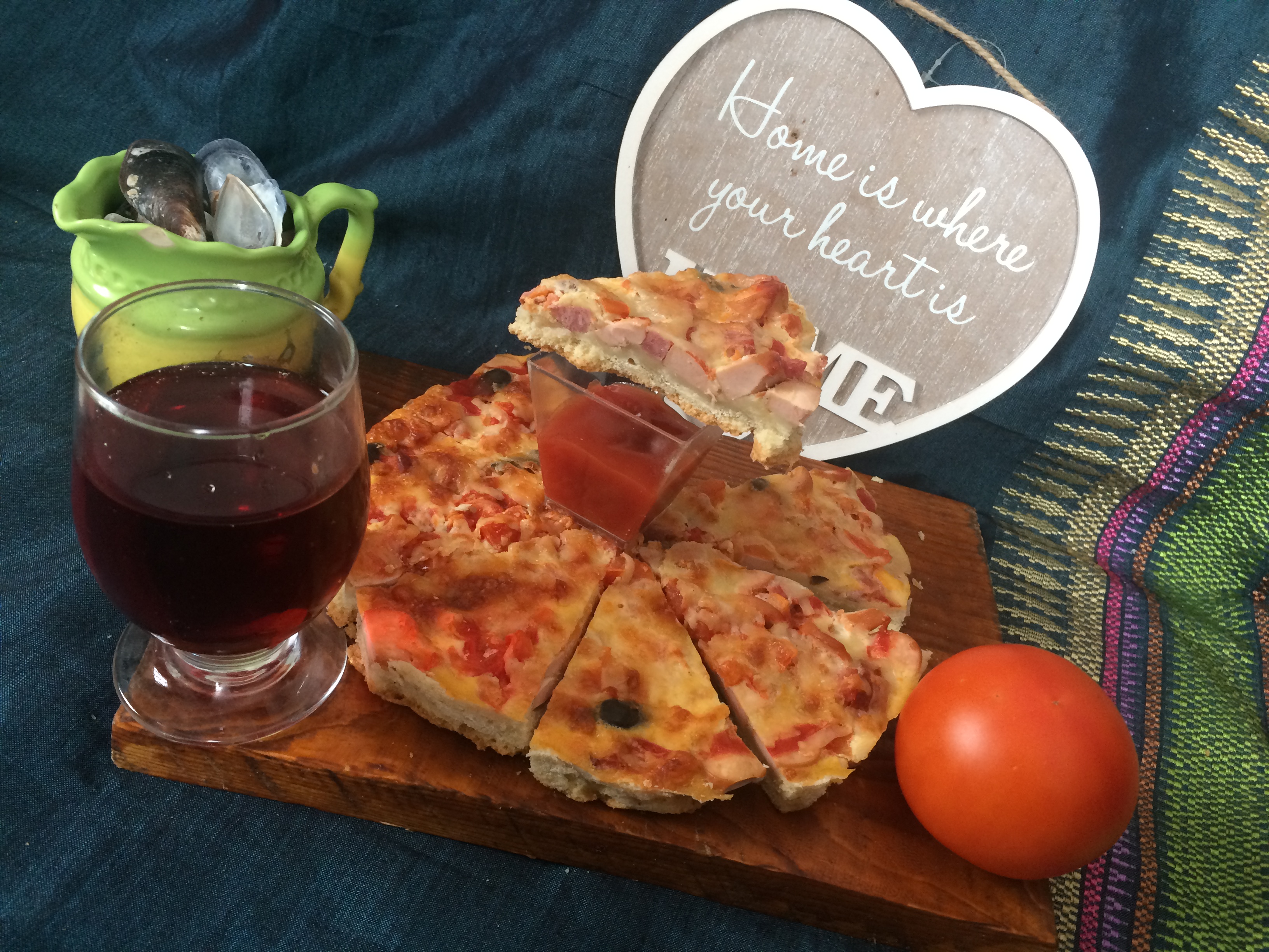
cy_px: 476
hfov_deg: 61.7
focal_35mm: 29
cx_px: 634
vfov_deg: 48.2
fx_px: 1063
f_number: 2.2
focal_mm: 4.15
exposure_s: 1/33
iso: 160
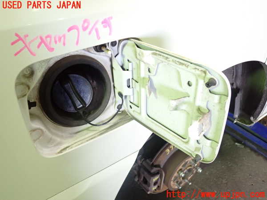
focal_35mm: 30
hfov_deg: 60.0
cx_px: 134
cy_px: 100
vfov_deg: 46.8
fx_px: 231
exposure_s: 1/30
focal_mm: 5.4
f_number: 2.3
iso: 320
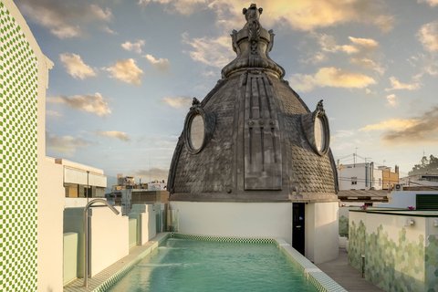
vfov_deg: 53.1
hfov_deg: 73.7
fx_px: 292
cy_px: 146
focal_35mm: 24
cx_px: 219
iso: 64
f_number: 11
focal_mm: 24
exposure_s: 1/25
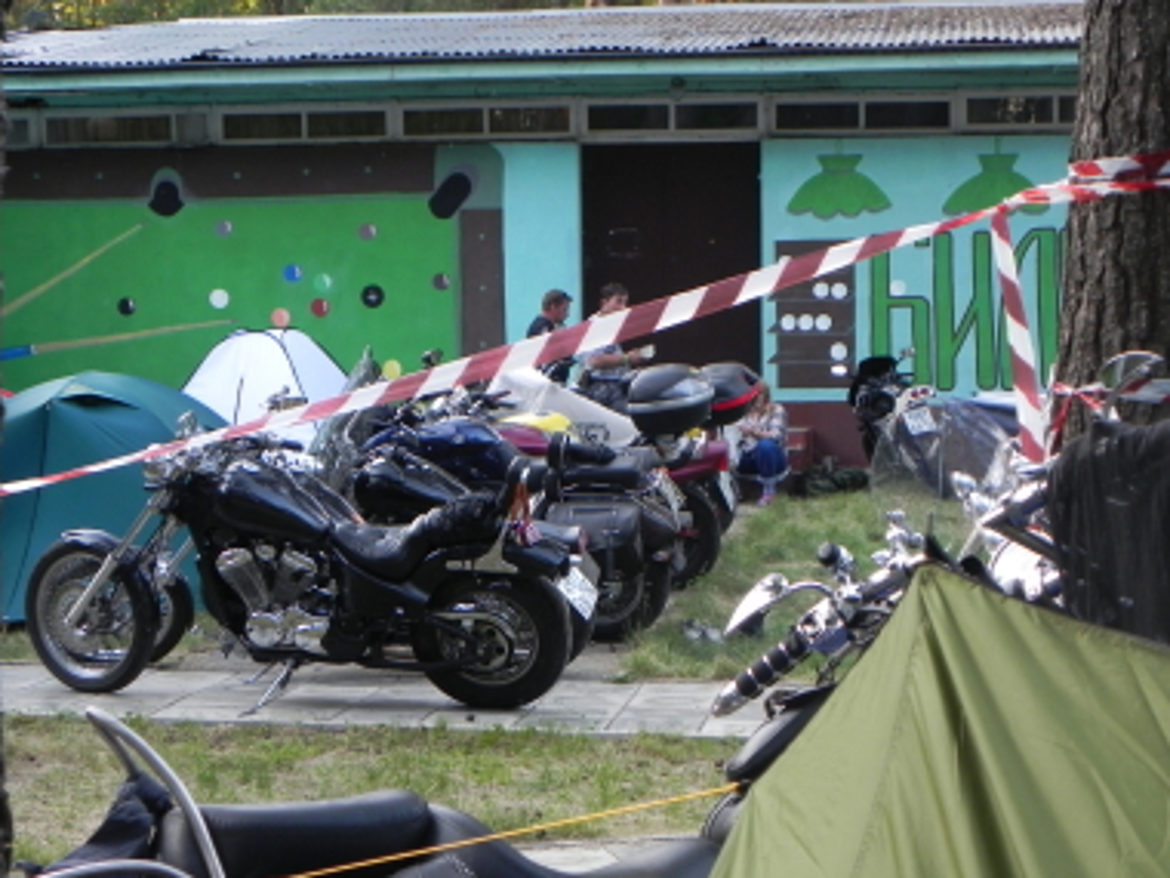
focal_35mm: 79
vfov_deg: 18.7
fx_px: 2670
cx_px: 567
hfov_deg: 24.7
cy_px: 456
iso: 249
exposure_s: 1/30
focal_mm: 13.4
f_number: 4
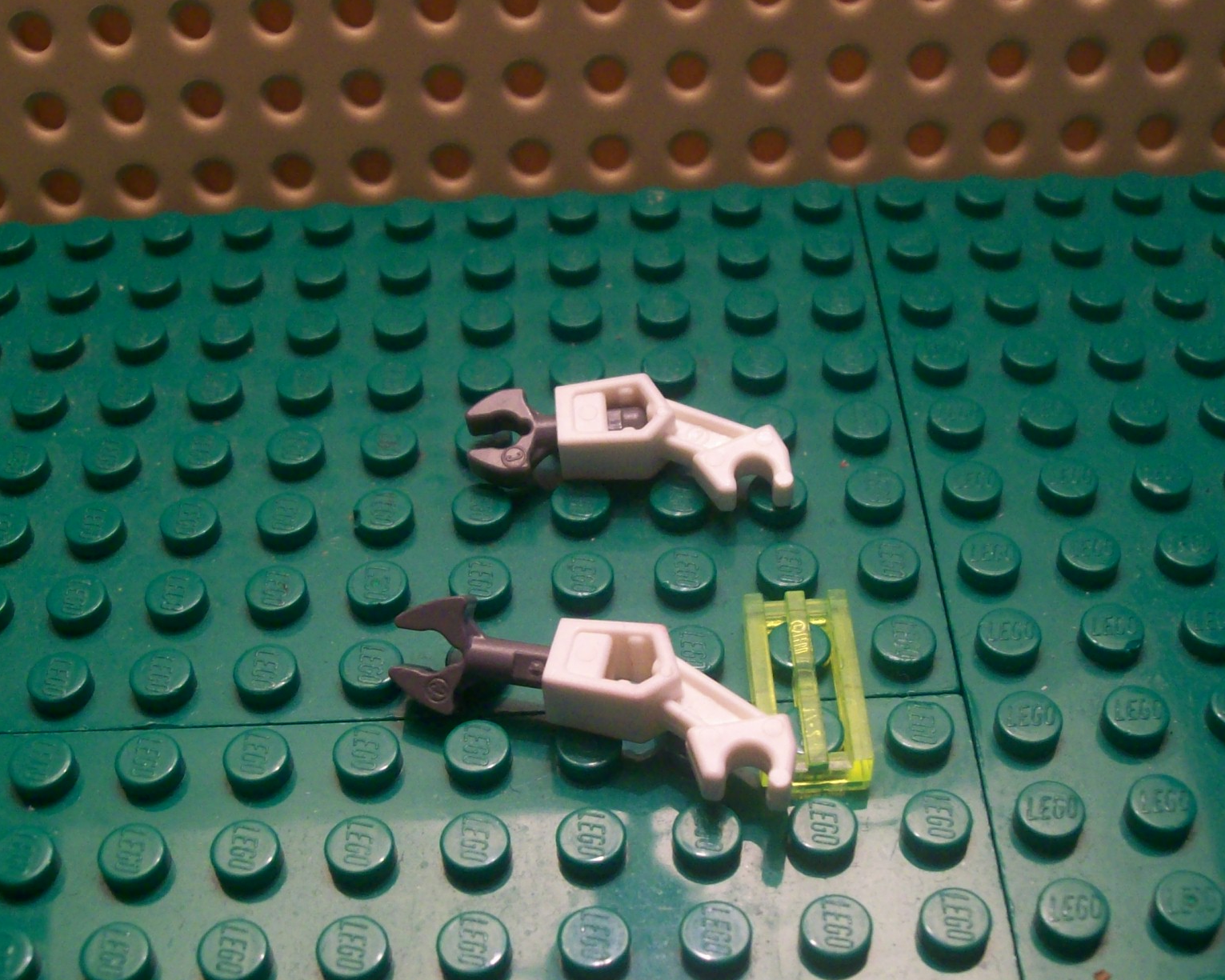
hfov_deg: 39.5
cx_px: 611
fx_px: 1704
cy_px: 550
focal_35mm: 47
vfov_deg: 32.1
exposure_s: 1/31.5
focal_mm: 6
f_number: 2.7
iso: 160
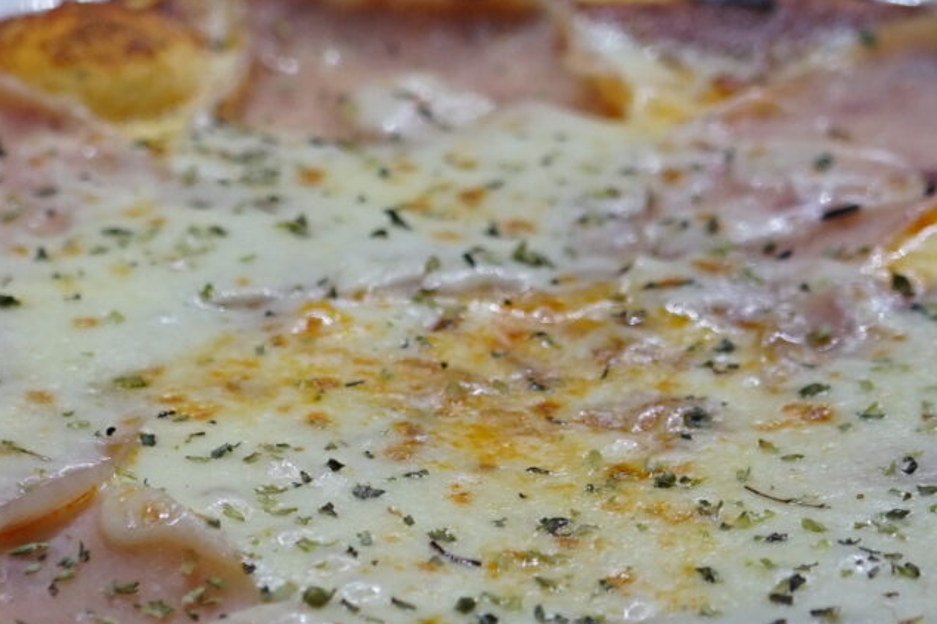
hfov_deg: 15.4
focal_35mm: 133
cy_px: 474
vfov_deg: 10.3
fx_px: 3461
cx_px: 418
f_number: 4
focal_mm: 33
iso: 800
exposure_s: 1/160
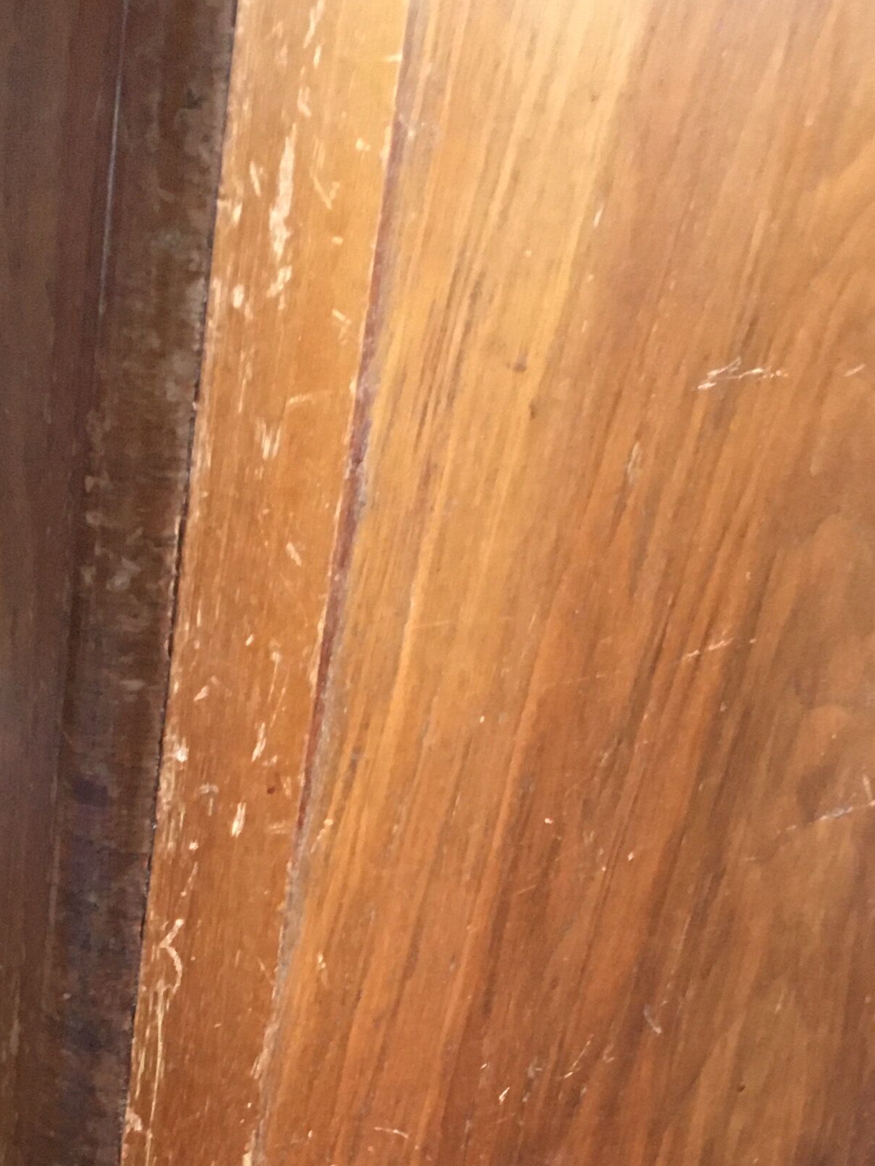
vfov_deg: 25.2
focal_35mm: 72
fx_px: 2427
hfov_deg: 20.4
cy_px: 1262
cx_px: 388
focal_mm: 4.15
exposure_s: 1/20
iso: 200
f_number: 2.2
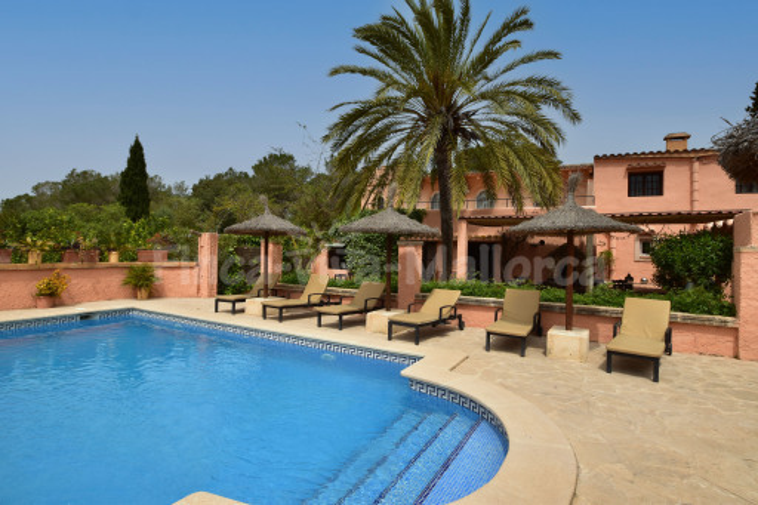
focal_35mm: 18
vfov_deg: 67.3
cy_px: 252
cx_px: 379
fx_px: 379
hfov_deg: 90.0
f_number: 11
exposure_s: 1/500
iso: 250
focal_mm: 12
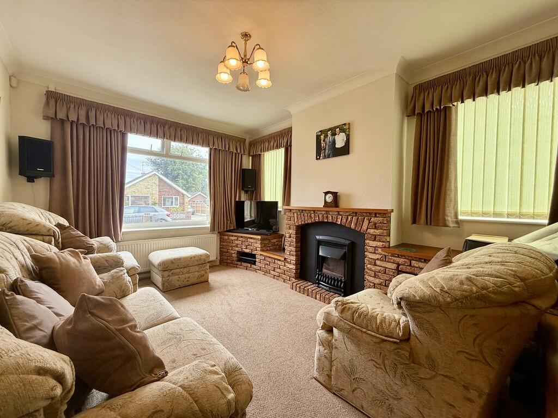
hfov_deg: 102.1
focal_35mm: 14
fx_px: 226
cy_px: 209
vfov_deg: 85.7
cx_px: 279
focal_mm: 2.22
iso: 80
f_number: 2.2
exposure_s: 1/100
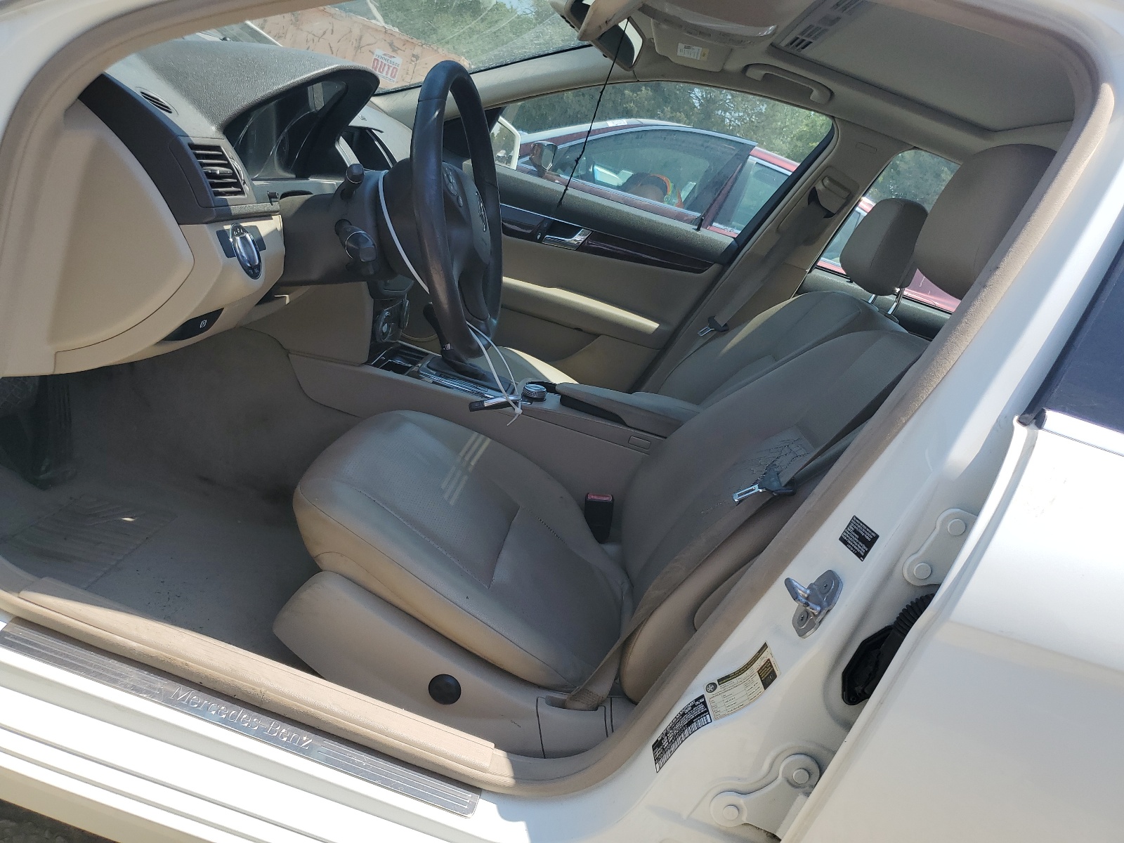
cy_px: 422
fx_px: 844
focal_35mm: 26
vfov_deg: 53.1
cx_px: 562
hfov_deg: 67.3
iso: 50
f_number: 1.5
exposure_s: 1/2000
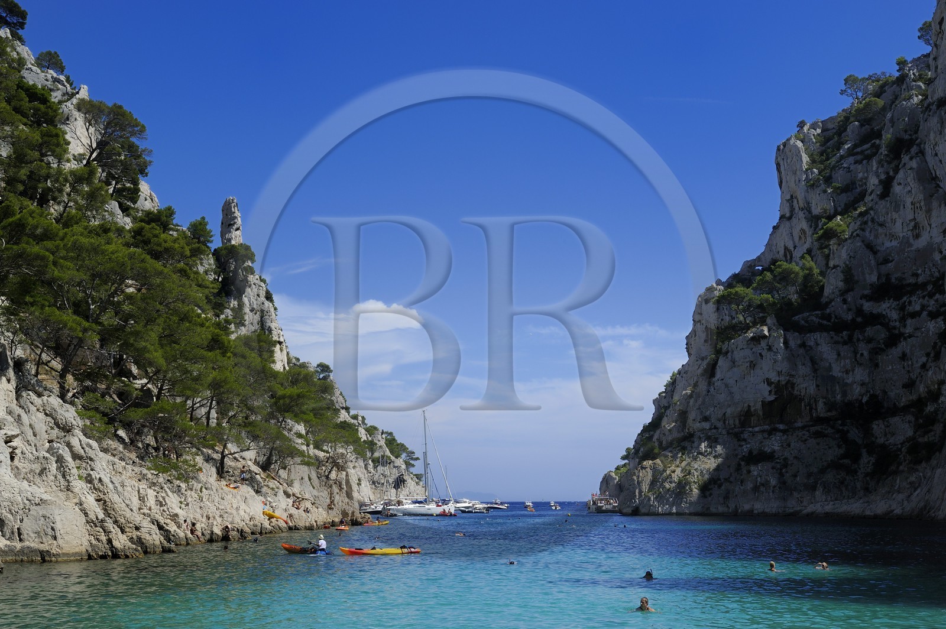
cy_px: 314
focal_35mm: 44
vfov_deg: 30.5
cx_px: 473
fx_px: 1155
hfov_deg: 44.5
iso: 200
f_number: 13
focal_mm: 44
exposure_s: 1/250
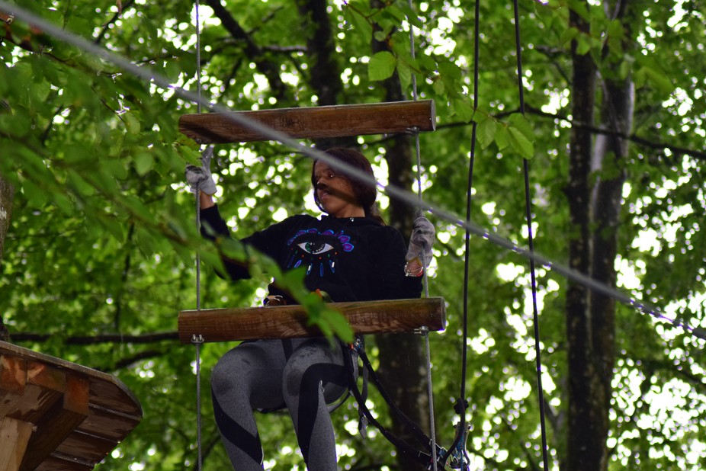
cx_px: 360
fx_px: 3904
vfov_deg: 6.9
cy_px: 254
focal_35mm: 199
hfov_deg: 10.3
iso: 560
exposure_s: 1/200
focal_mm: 120
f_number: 4.2
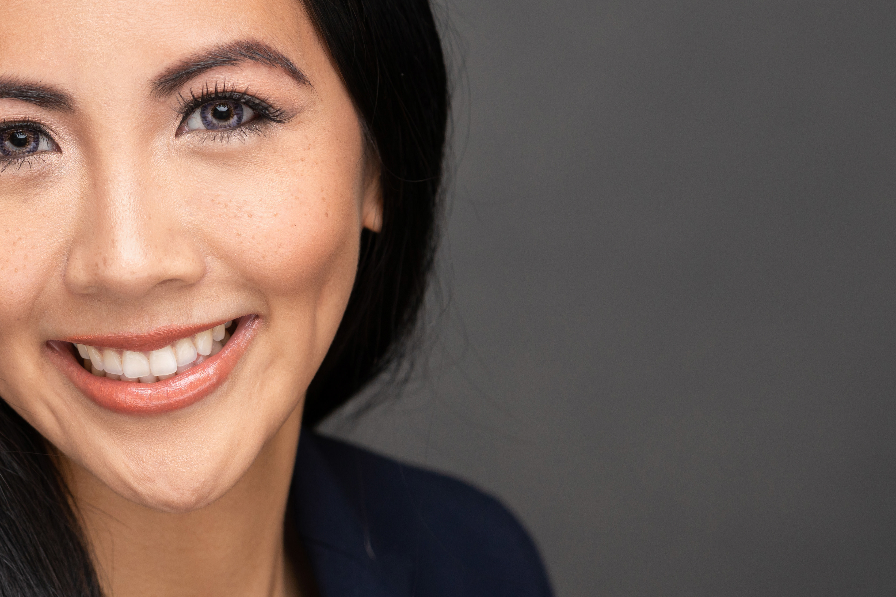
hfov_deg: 11.5
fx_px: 4405
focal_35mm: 177
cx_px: 27
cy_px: 307
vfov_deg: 7.8
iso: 200
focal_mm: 85
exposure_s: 1/125
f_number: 3.5
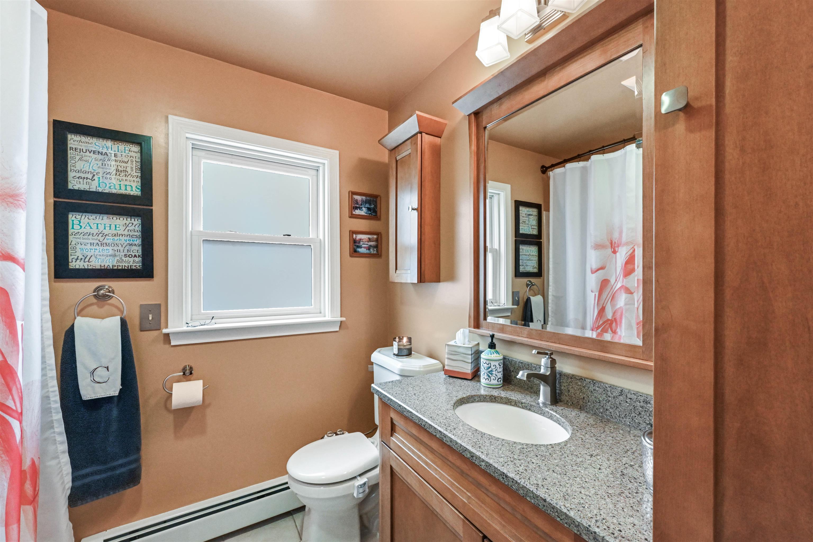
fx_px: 316
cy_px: 271
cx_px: 406
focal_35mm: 14
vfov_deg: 81.2
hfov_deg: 104.3
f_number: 14
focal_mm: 14
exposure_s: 1/80
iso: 4000
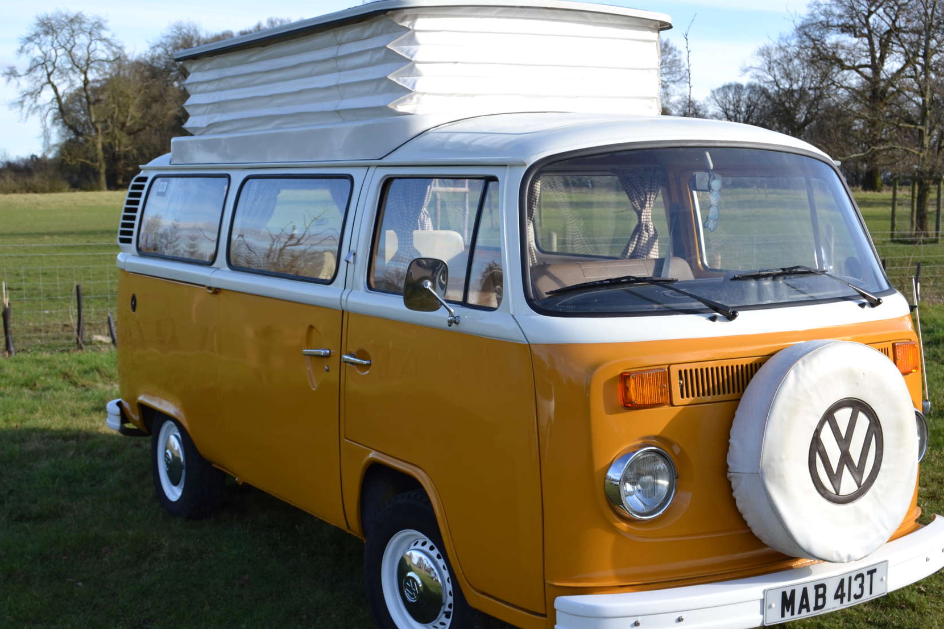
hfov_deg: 41.8
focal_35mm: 47
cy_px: 331
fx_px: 1232
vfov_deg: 28.6
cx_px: 535
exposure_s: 1/200
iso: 100
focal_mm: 26
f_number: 7.1
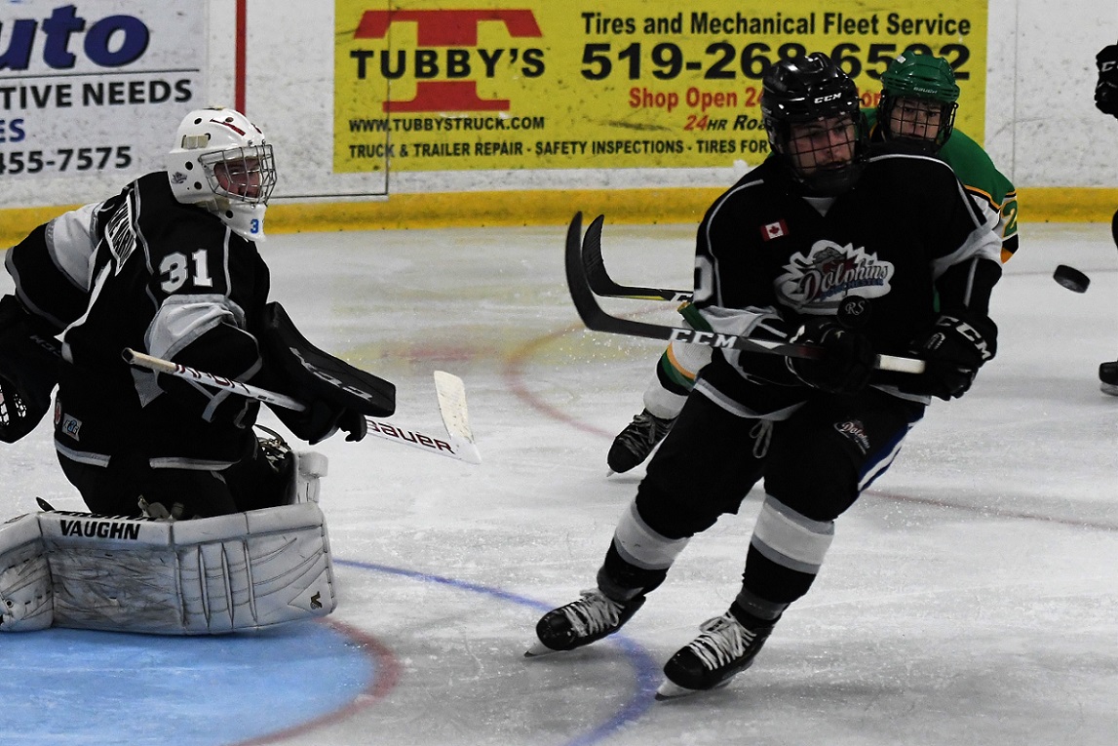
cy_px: 373
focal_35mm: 105
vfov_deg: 13.0
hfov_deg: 19.5
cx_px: 559
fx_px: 3261
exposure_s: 1/1000
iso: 2500
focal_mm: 70
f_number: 2.8
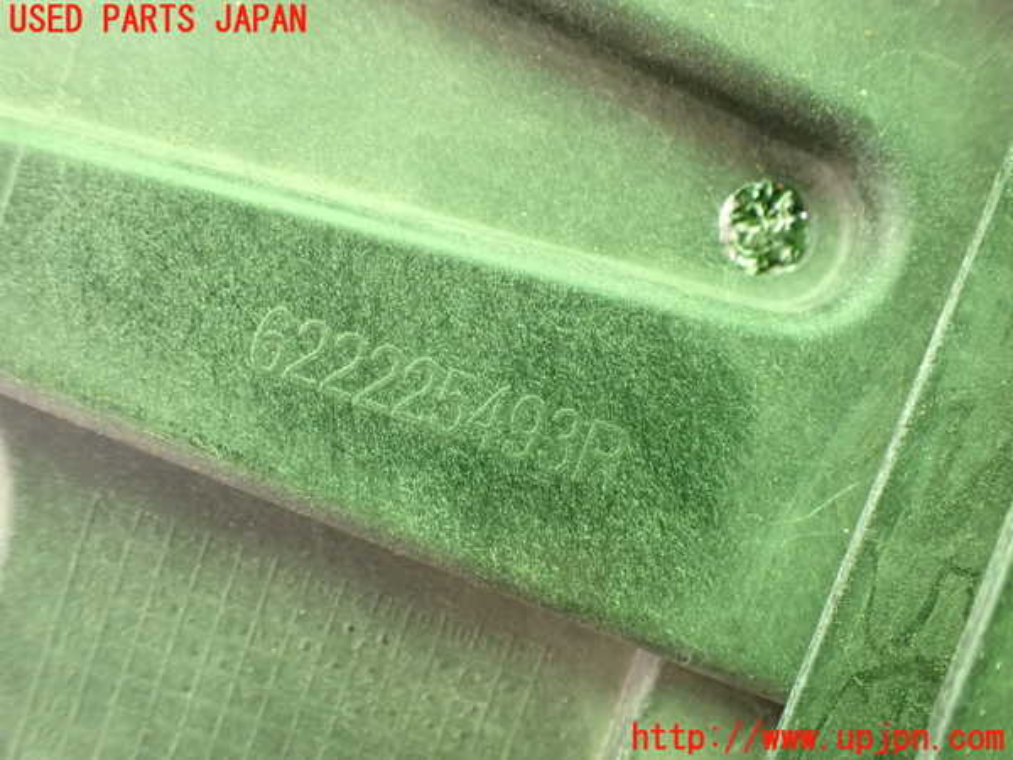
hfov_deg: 60.0
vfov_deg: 46.8
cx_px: 506
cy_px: 380
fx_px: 878
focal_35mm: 30
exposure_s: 1/60
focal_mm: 5.4
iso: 800
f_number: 2.3
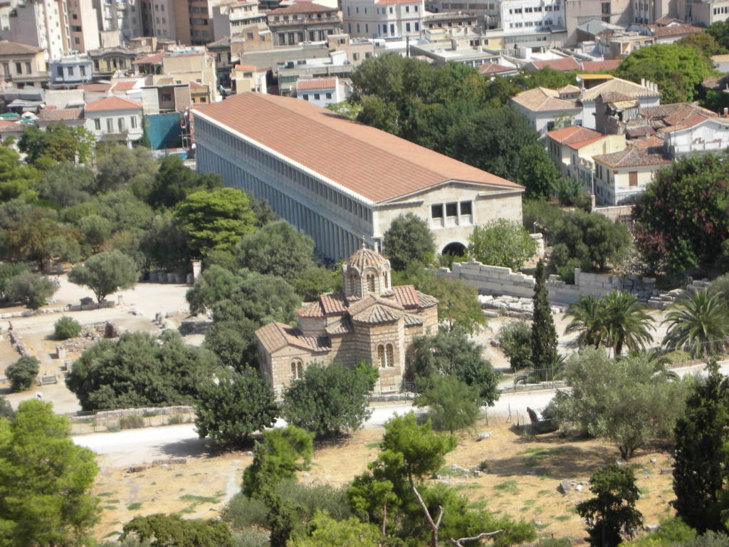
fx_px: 2211
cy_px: 274
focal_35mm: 105
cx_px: 364
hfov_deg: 18.7
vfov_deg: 14.1
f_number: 5.4
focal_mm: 17.4
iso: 50
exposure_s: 1/184
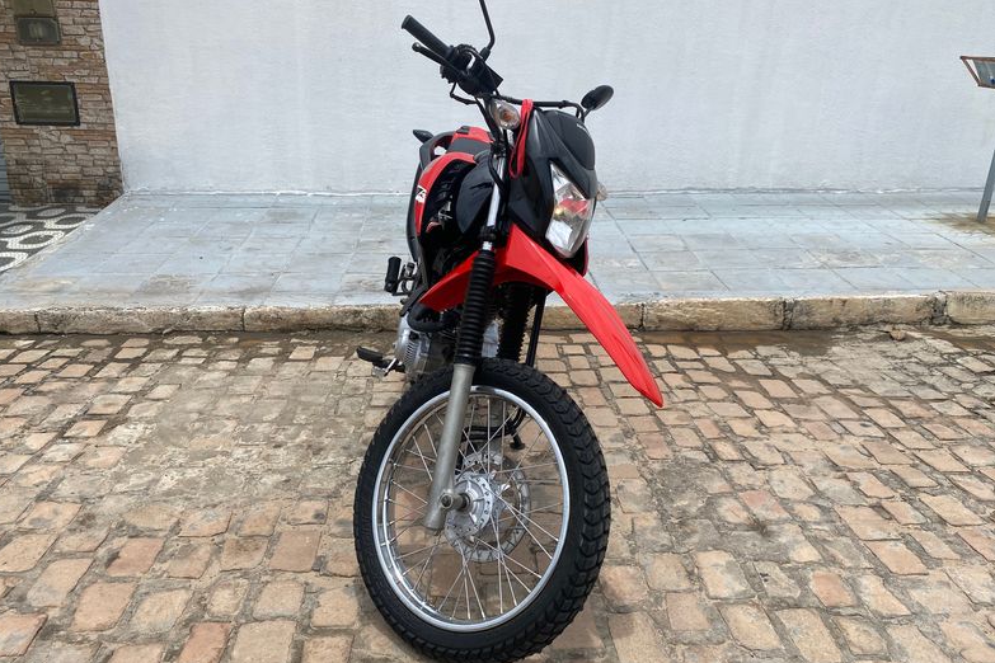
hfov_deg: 65.5
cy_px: 302
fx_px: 774
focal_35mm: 28
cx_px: 501
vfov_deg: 46.4
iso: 32
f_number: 1.8
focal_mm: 4.25
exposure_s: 1/5025
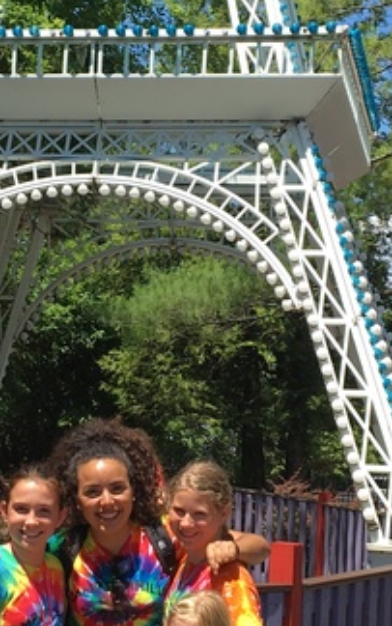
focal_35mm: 91
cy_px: 330
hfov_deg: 14.4
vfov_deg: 22.8
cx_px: 133
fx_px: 1553
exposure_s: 1/986
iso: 25
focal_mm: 4.15
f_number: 2.2
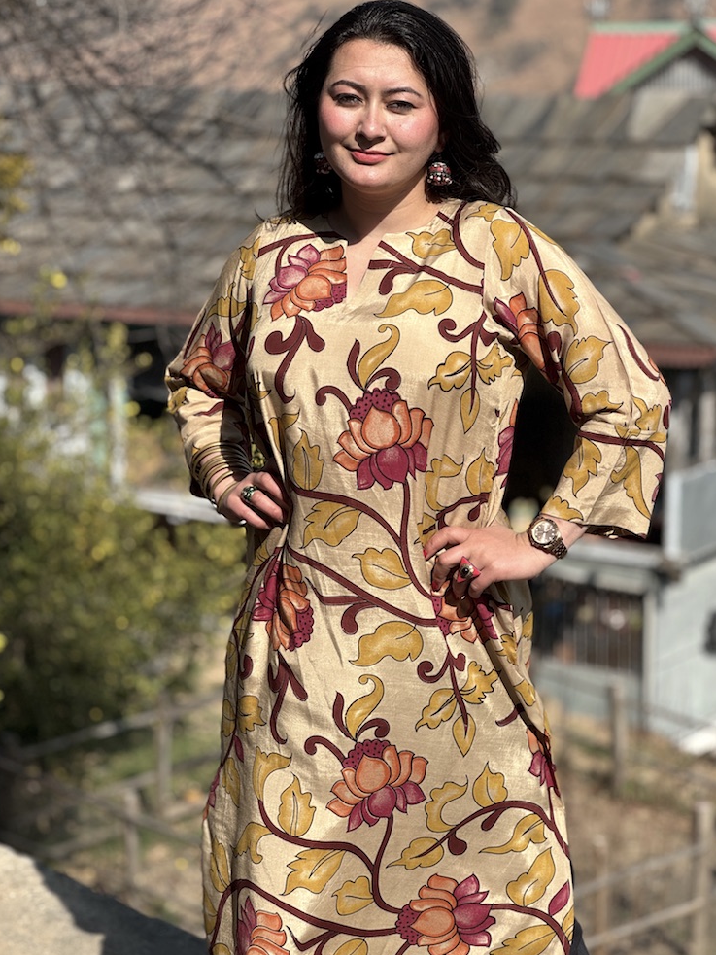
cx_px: 360
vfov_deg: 25.0
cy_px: 480
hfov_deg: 18.9
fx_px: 2152
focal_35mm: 78
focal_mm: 9
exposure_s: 1/1033
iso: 25
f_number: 2.8
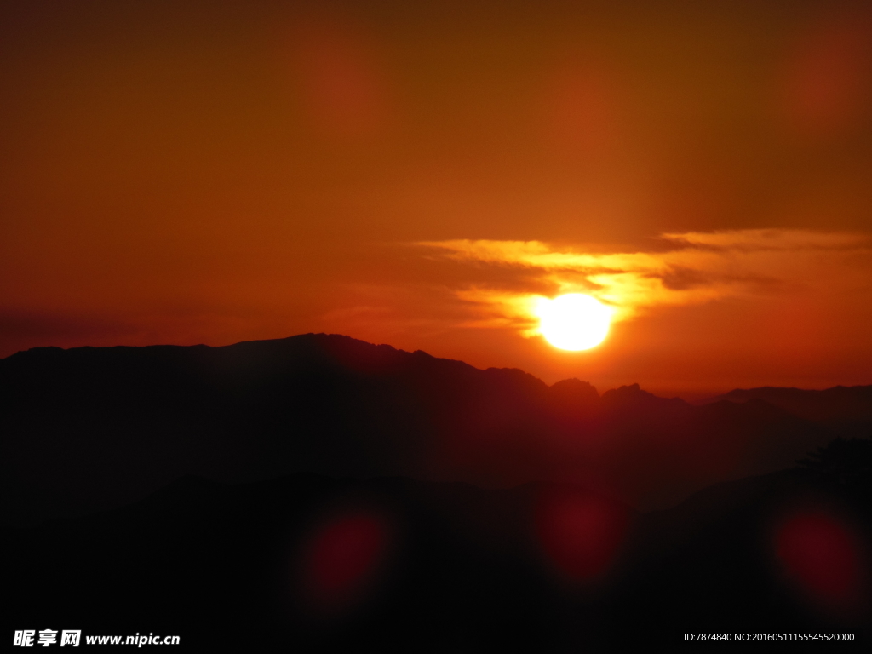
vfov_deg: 5.1
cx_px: 436
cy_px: 327
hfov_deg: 6.7
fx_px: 7406
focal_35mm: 294
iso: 125
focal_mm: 52.5
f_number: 11.6
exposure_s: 1/1250
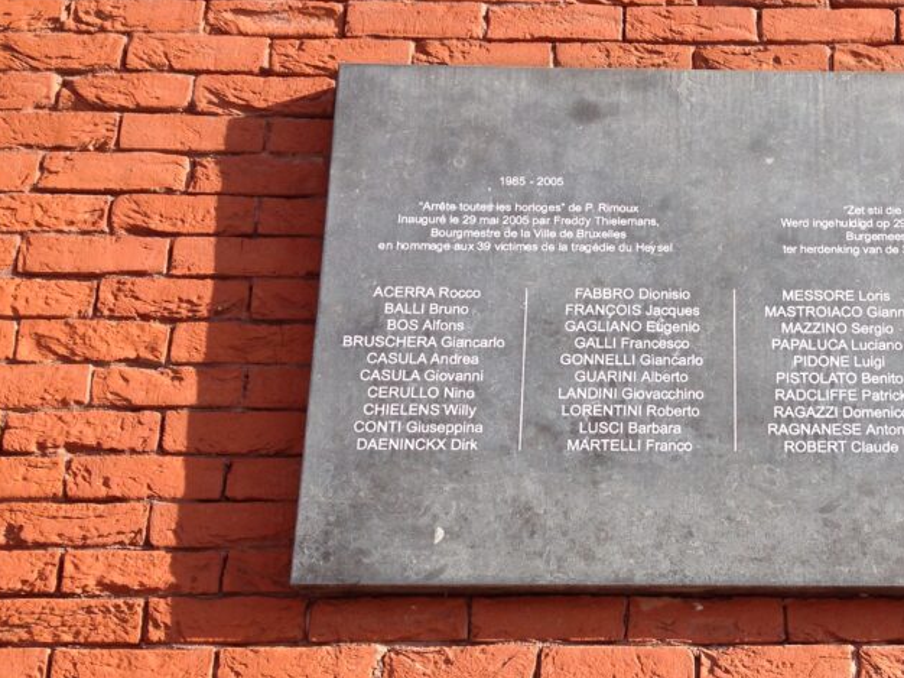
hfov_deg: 34.4
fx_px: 1410
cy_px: 450
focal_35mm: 54
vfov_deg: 26.9
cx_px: 726
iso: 50
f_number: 2.4
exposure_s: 1/531
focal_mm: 4.12
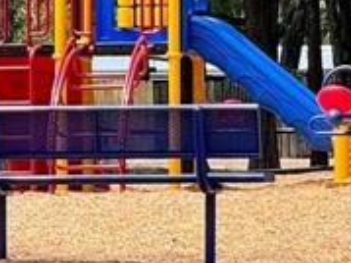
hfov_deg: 2.9
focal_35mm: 688
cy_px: 12
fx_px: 6972
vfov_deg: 2.2
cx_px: -149
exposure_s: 1/334
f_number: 2.8
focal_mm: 15.66
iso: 50
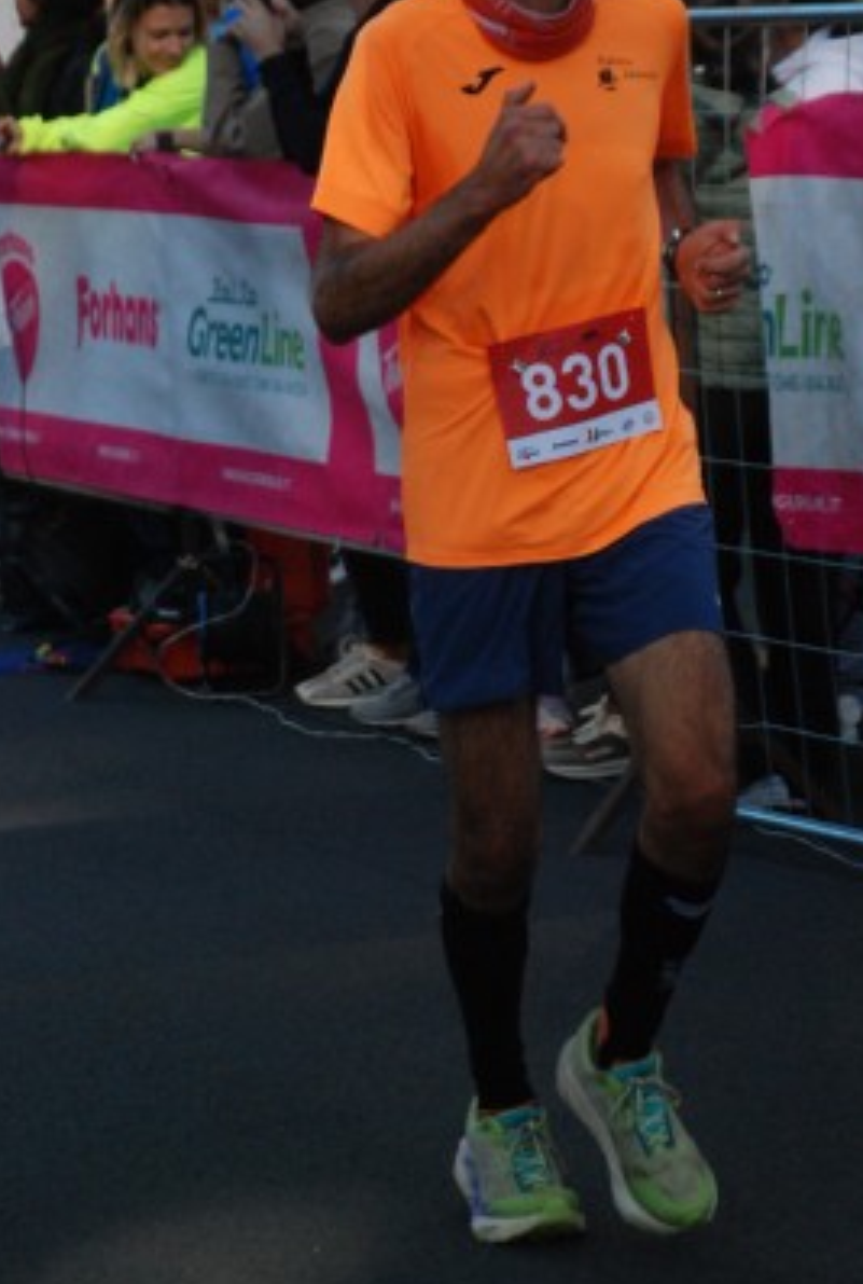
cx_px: 625
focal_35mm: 193
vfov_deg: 10.6
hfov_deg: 7.2
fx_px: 6889
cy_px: 359
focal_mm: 85
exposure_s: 1/500
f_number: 5.6
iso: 1000
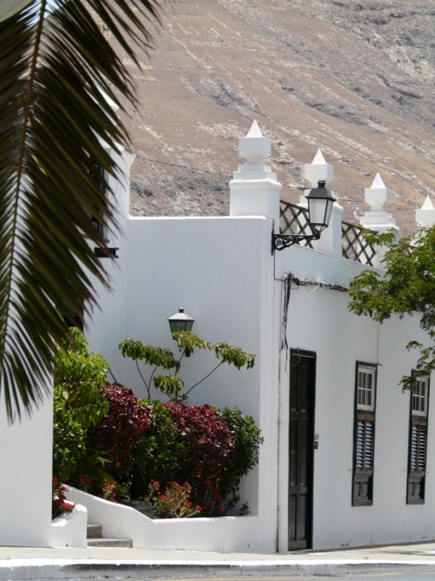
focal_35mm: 175
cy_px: 290
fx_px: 2933
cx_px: 218
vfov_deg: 11.3
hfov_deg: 8.5
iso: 100
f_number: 5.6
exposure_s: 1/400
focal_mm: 28.8
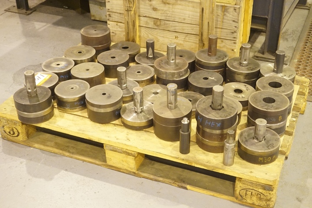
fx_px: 455
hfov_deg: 37.9
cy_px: 104
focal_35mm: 52
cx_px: 156
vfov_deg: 25.8
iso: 3200
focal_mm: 35
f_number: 5.6
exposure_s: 1/25
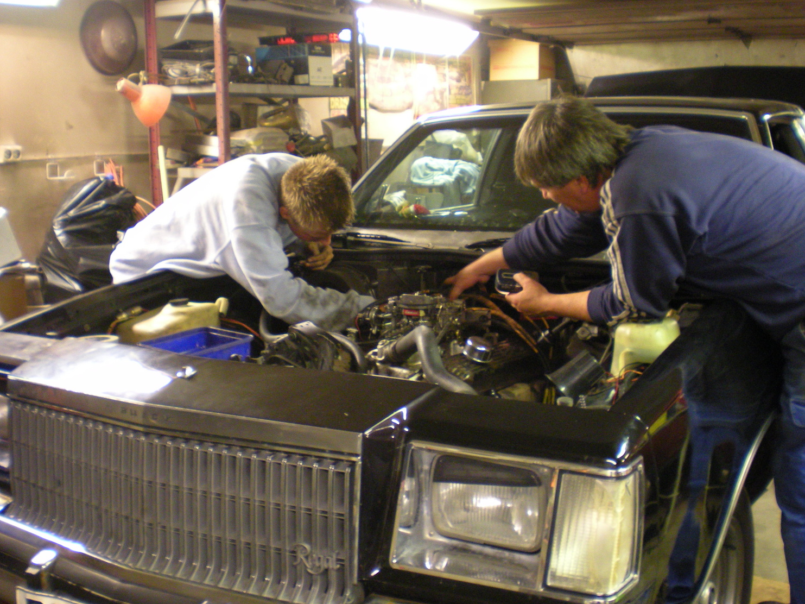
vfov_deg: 35.1
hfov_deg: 45.8
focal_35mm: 41
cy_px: 287
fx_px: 953
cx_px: 397
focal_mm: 6.3
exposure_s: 1/8
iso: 291
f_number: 3.1
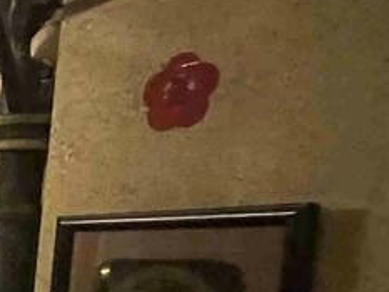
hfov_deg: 14.7
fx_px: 753
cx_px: -569
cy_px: 315
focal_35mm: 67
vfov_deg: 21.0
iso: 1000
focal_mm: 1.57
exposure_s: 1/40
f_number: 1.8
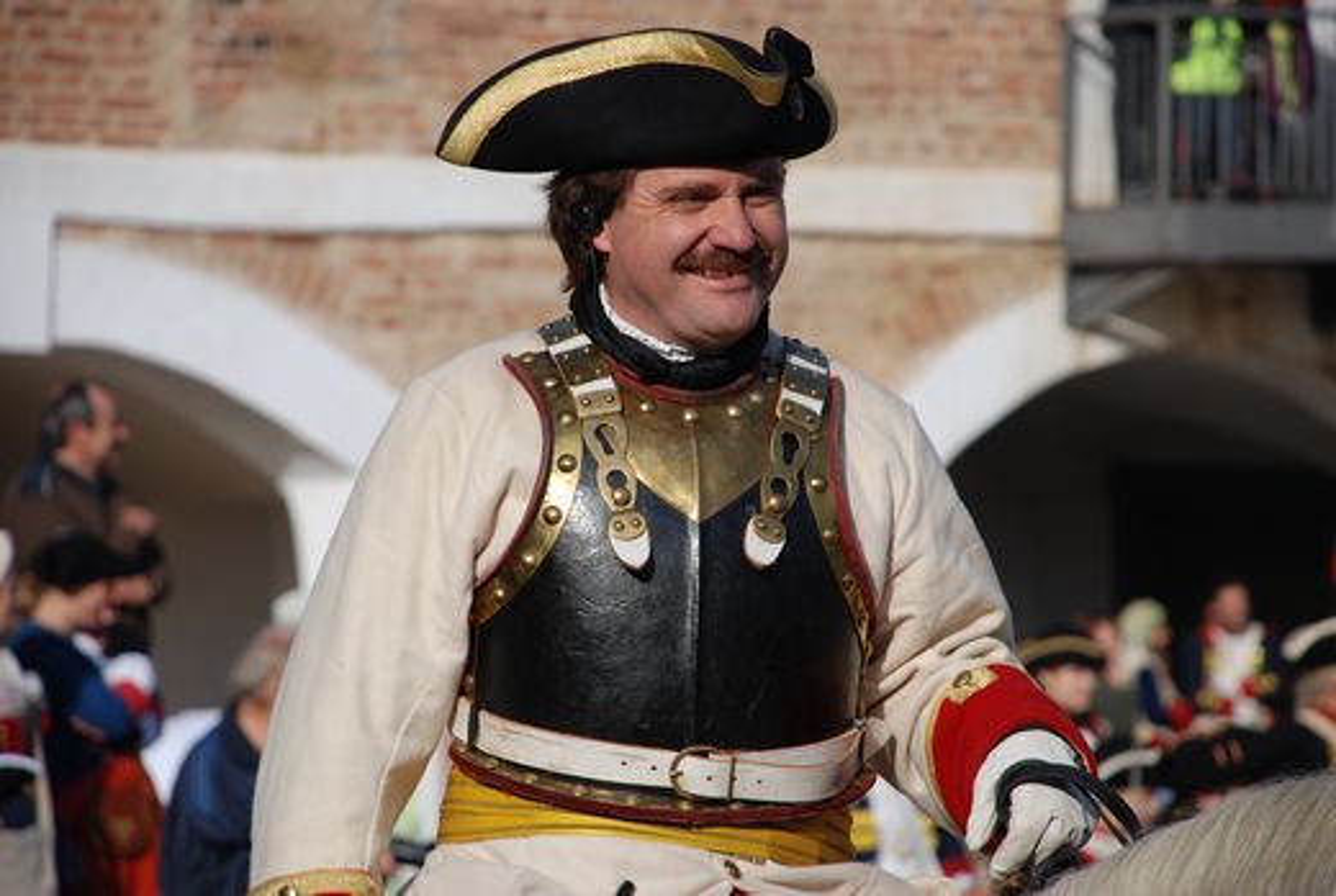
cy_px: 448
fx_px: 7530
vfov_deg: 6.8
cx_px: 668
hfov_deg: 10.1
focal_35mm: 202
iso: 125
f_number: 5.6
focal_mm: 135
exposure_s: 1/500
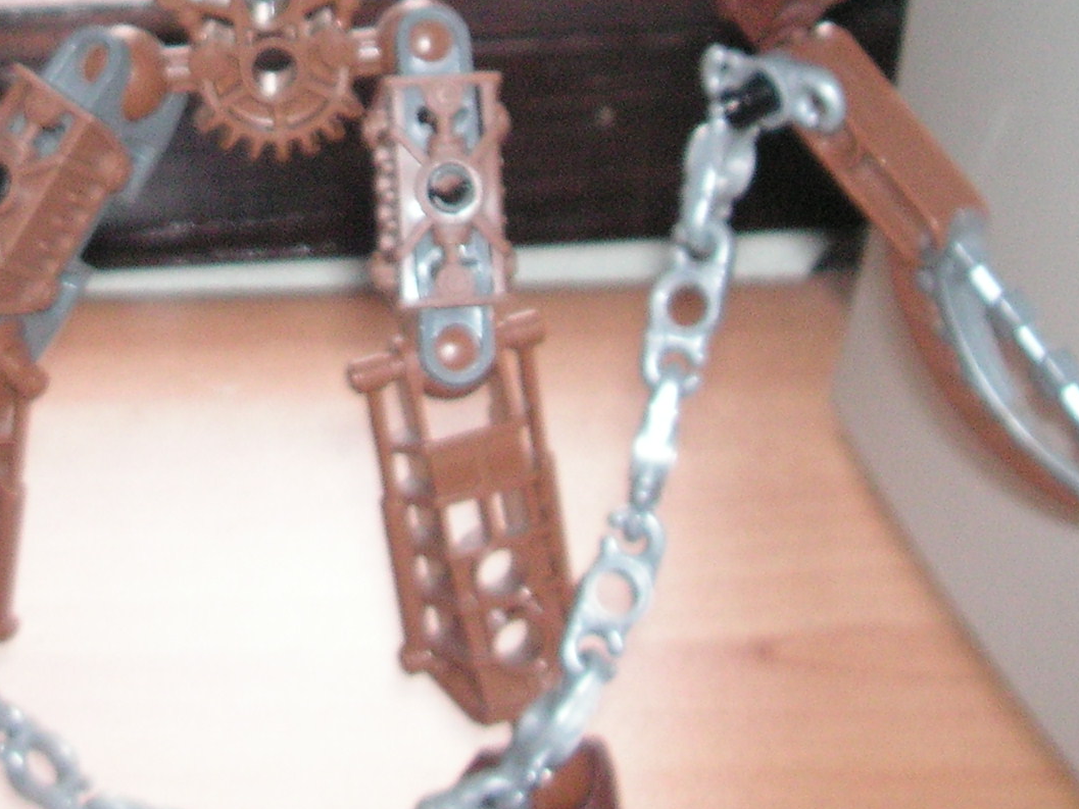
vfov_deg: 15.8
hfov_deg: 21.1
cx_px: 218
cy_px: -3
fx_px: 2868
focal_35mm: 92
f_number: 3.3
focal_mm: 6.3
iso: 160
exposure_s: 1/45
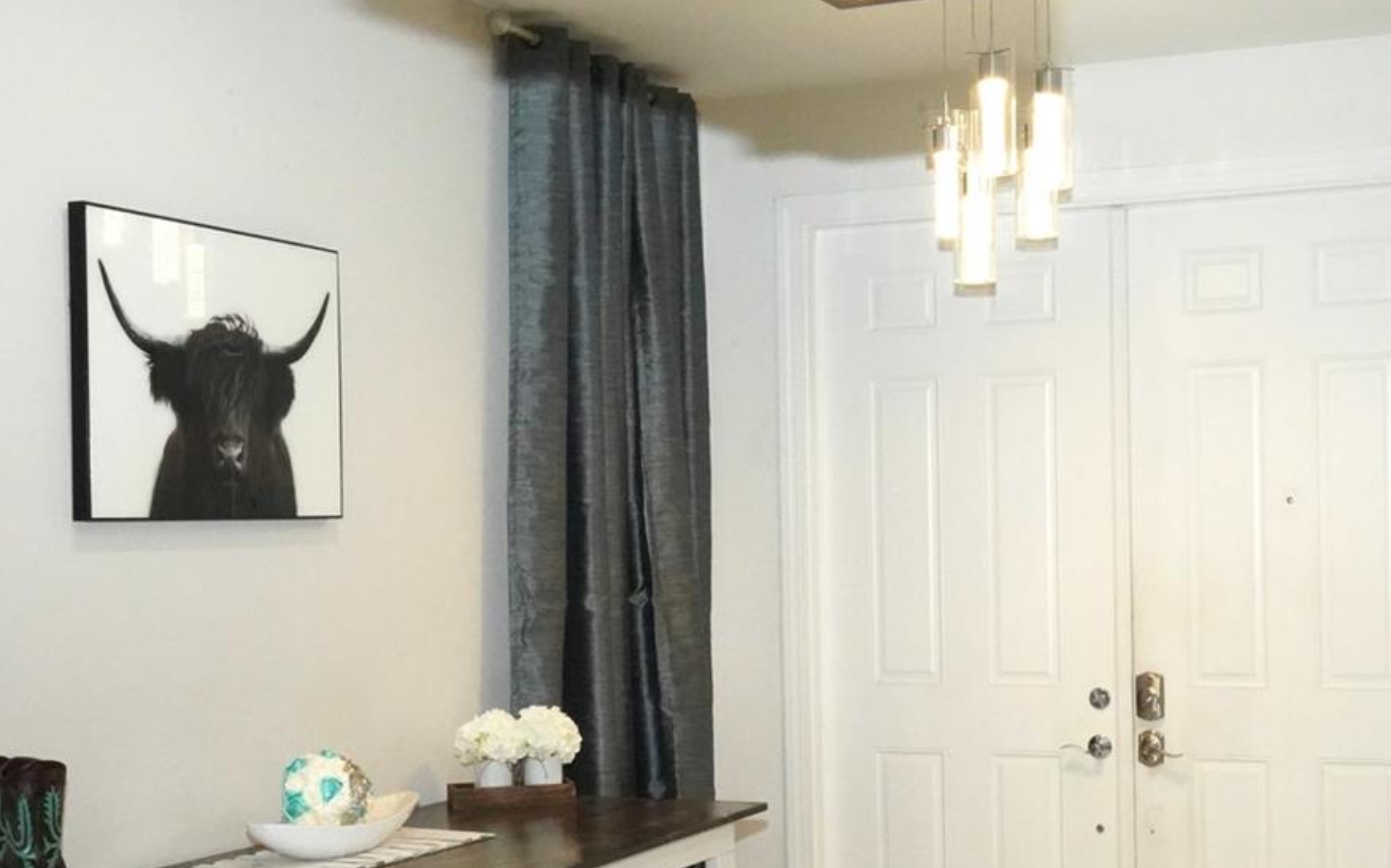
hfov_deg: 37.4
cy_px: 589
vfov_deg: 23.8
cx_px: 838
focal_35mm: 54
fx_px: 2047
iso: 12800
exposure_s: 1/60
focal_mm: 29
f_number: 22
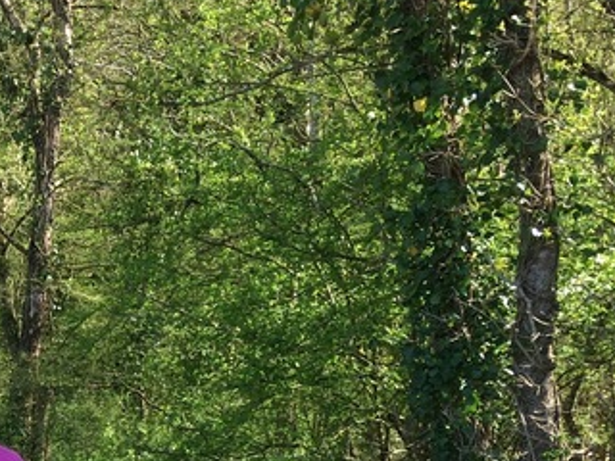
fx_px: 1368
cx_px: -112
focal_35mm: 77
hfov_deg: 23.3
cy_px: 552
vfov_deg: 18.2
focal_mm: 4.15
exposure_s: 1/225
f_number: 2.2
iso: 32
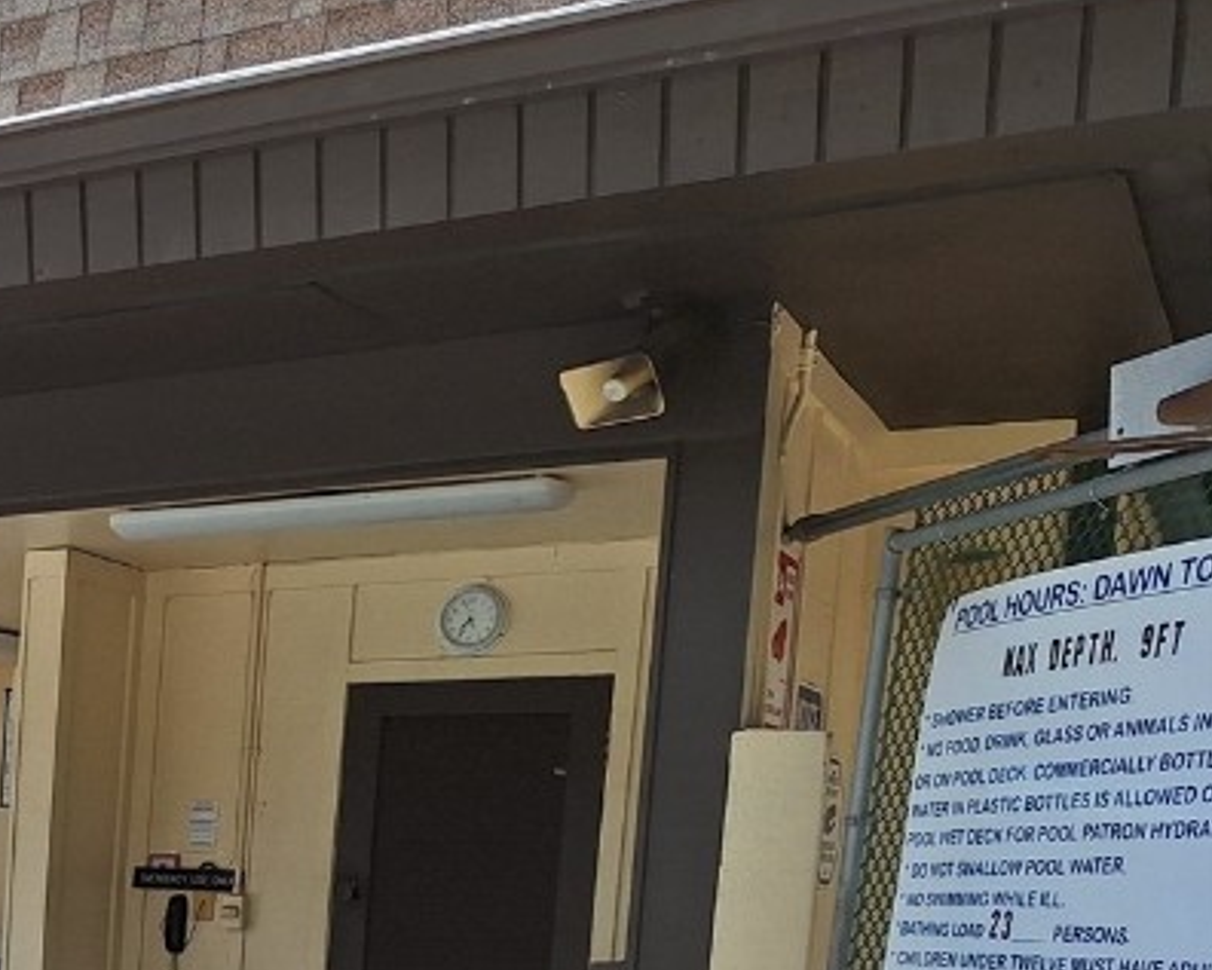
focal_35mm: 58
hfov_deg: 27.4
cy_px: 1141
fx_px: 2081
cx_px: -340
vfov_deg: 24.0
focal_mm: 5.54
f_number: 1.8
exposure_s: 1/3876
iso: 40
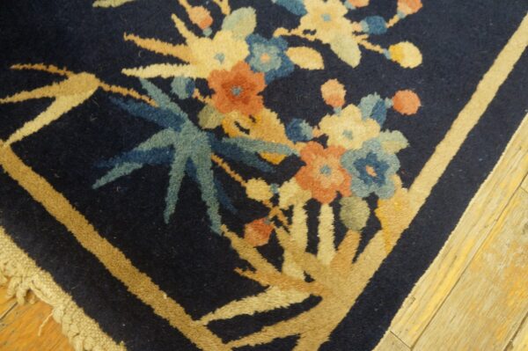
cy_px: 176
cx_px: 264
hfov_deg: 67.4
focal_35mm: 27
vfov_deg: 47.9
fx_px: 396
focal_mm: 18
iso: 1600
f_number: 4
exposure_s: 1/60
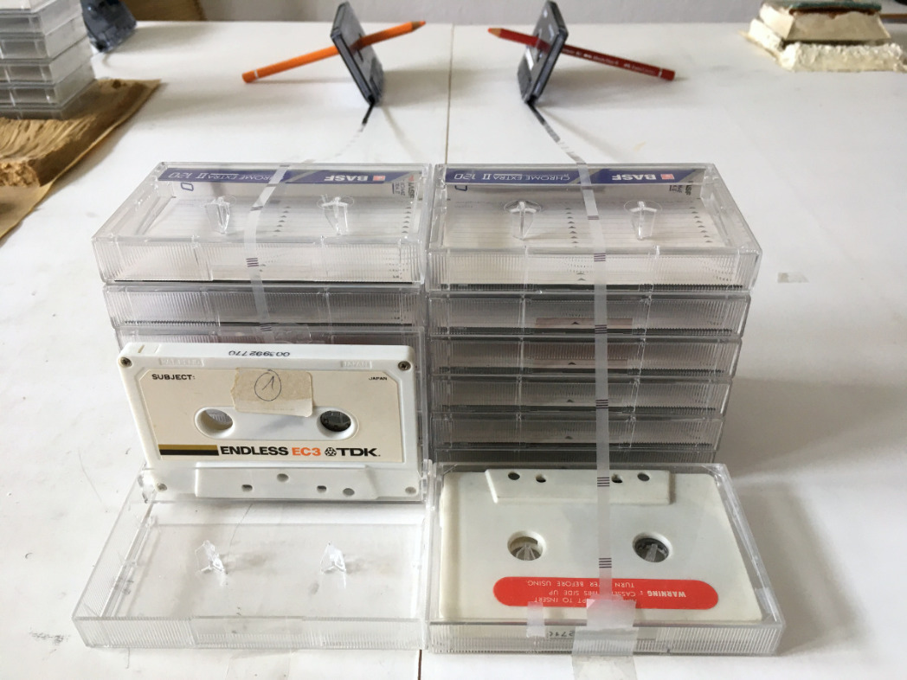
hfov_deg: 61.7
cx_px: 454
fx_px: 760
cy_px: 340
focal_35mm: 29
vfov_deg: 48.2
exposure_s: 1/33
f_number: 2.2
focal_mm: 4.2
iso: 80
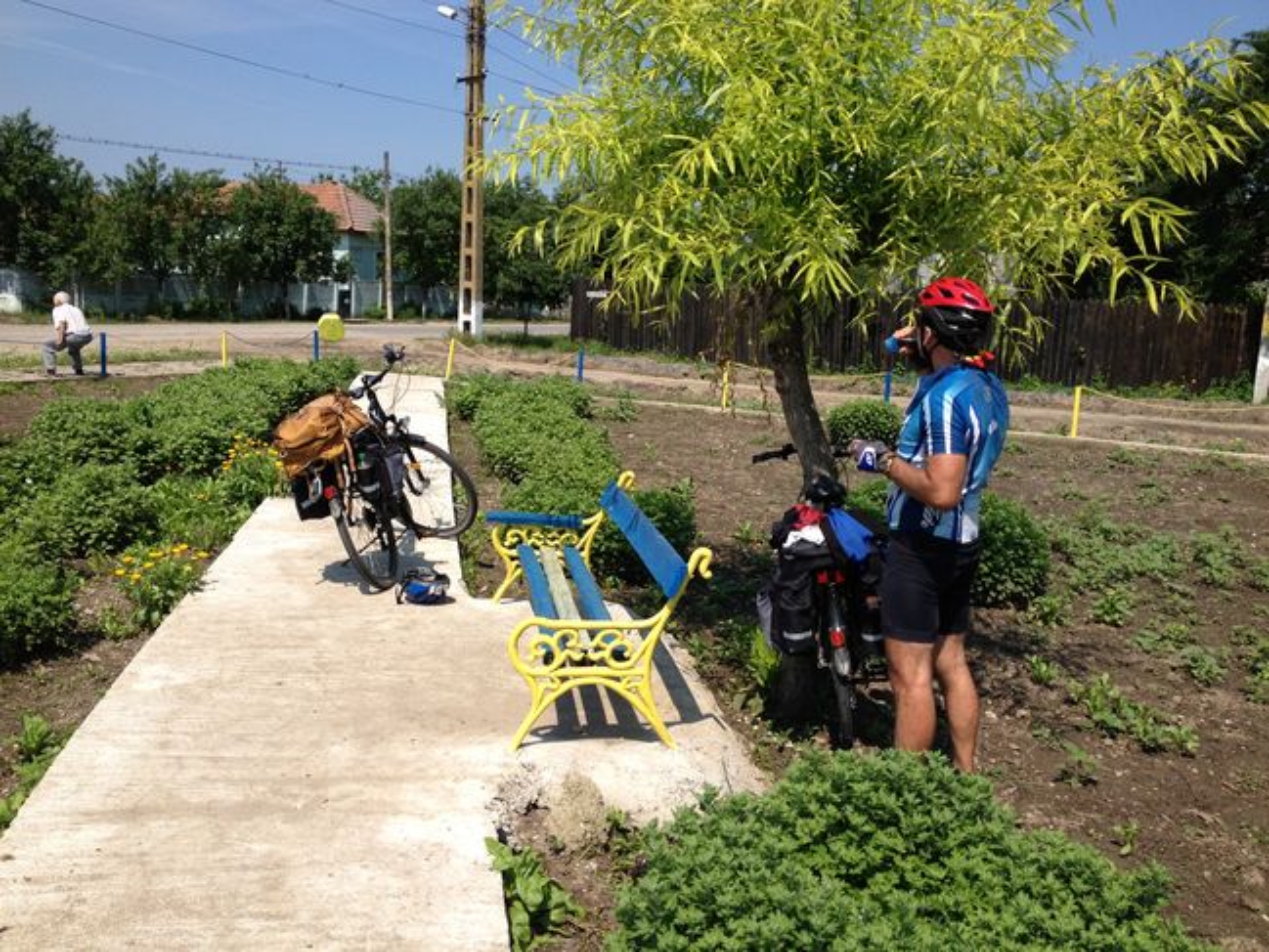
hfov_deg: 52.6
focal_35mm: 35
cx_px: 634
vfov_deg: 40.7
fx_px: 1283
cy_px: 476
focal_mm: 4.28
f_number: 2.4
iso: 64
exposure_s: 1/1842
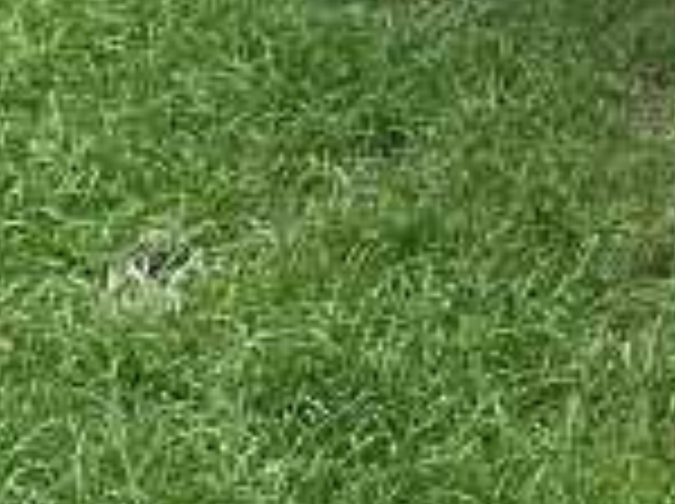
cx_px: 1242
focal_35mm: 164
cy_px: -441
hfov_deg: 11.2
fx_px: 3193
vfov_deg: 8.6
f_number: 1.78
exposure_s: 1/2299
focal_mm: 6.86
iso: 80
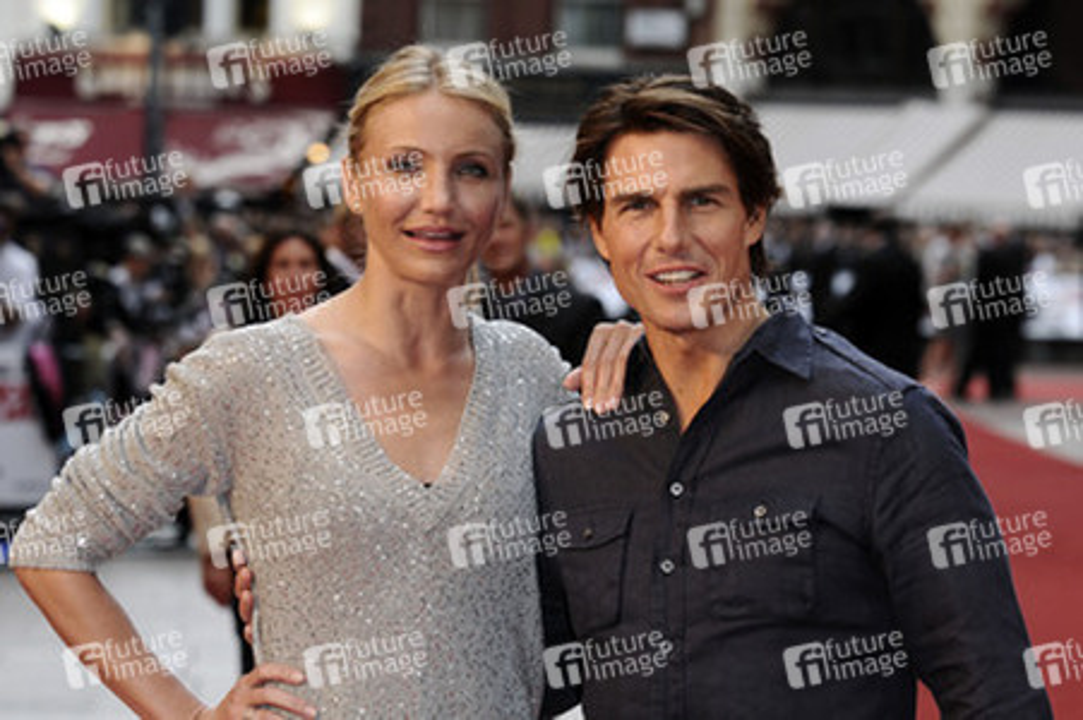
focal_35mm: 138
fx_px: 4148
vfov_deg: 9.9
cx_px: 542
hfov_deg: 14.9
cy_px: 360
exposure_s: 1/200
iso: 320
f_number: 5
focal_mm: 92
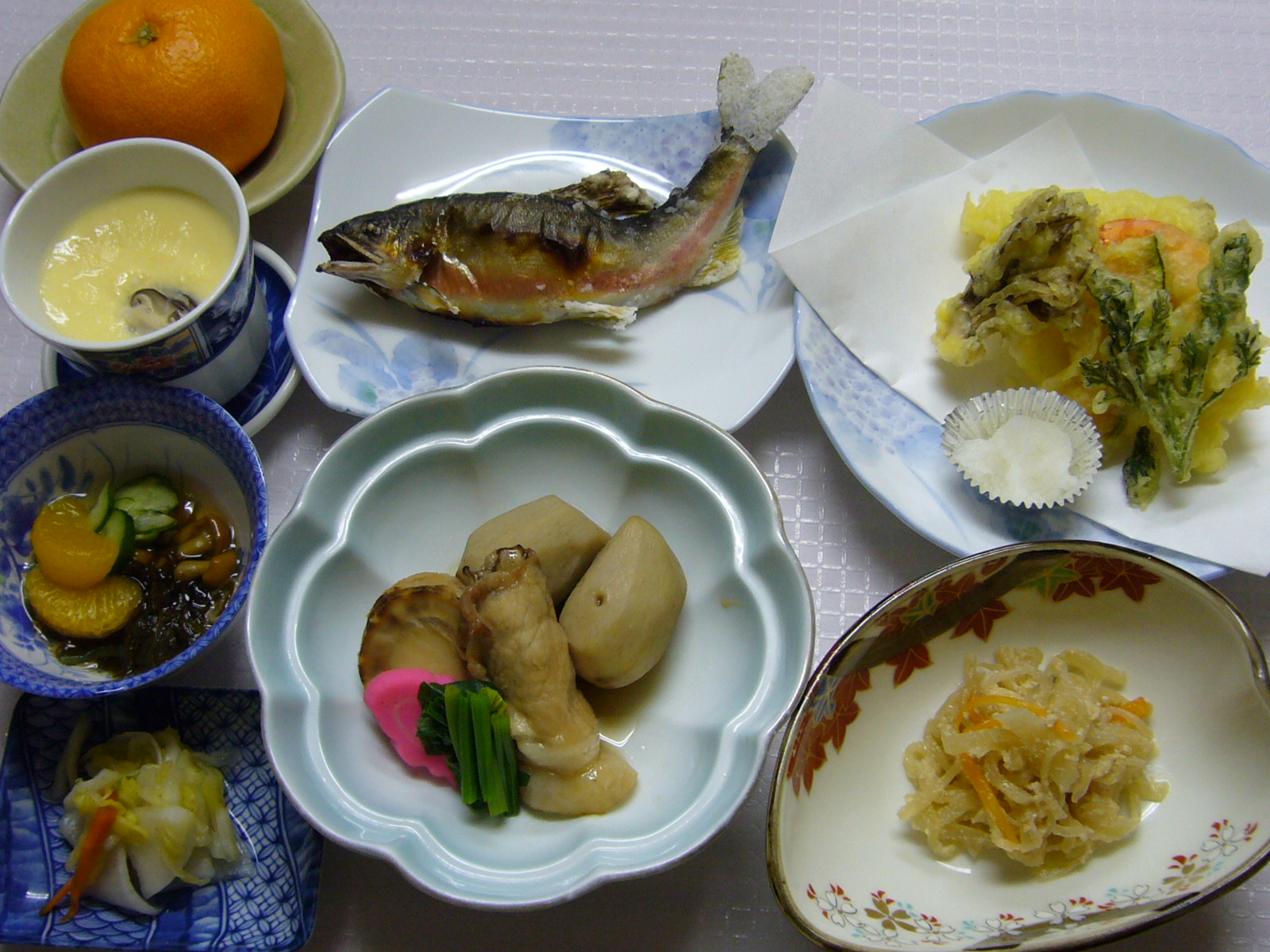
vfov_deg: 35.1
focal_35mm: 41
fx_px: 1504
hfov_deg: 45.8
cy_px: 476
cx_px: 635
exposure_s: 1/15
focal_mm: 4.9
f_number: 2.9
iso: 100
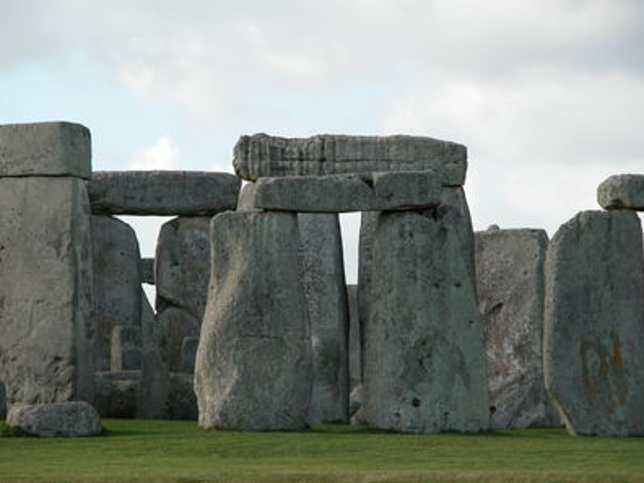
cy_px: 242
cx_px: 324
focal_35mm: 190
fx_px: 3535
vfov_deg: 7.8
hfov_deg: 10.4
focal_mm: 48.5
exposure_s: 1/221
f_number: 5.1
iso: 100
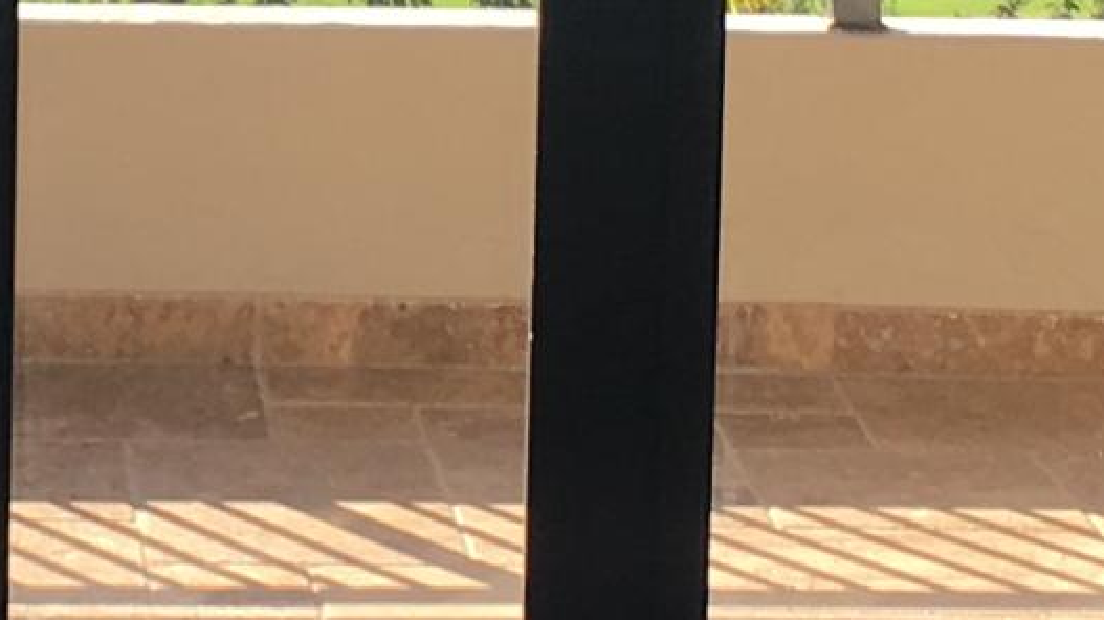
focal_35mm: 180
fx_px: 5267
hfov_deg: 11.8
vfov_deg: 6.7
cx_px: -147
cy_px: -207
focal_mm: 4.15
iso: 25
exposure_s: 1/348
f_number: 2.2
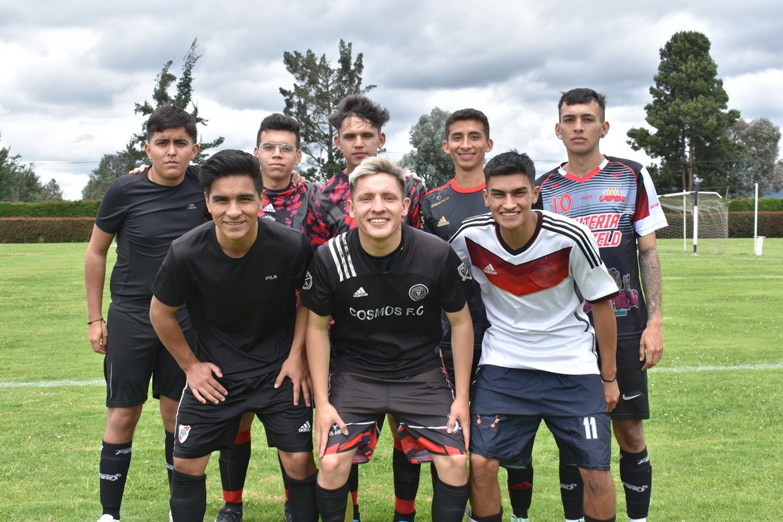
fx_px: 979
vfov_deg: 29.9
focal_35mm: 45
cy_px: 261
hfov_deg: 43.6
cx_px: 392
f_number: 8
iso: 280
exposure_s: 1/500
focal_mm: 30
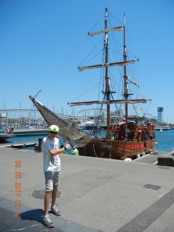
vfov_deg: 60.0
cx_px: 87
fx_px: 201
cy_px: 116
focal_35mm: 30
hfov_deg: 46.8
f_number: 7
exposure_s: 1/438
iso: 160
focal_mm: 5.4
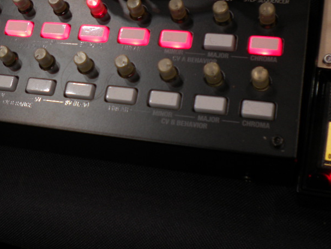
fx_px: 564
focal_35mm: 59
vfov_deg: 24.6
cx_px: 99
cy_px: 64
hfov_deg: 32.3
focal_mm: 6.3
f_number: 3.1
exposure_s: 1/9.5
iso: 80
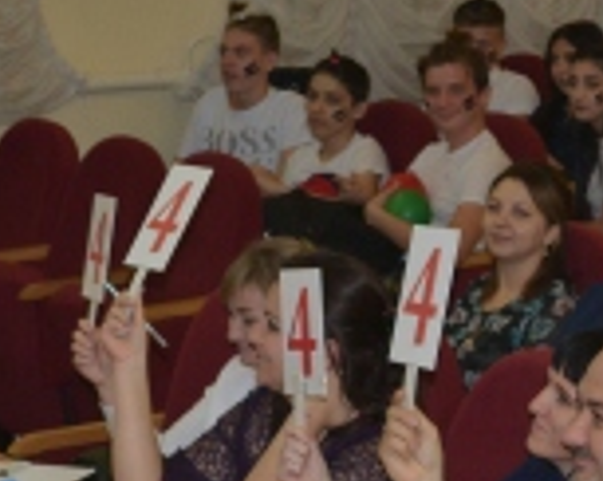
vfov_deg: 9.3
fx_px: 2941
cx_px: 497
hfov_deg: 11.7
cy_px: 455
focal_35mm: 165
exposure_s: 1/60
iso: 800
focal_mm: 40
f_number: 5.3
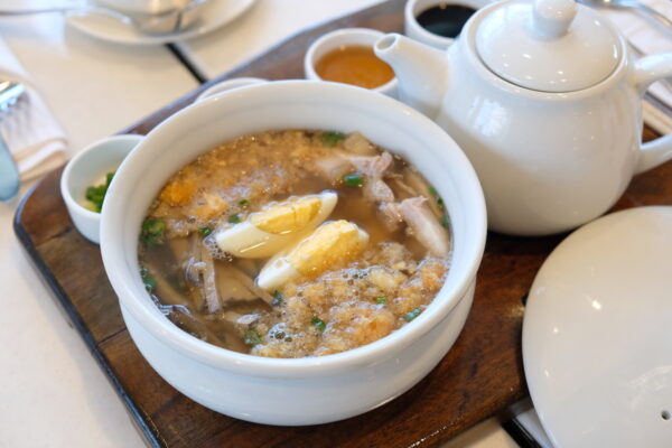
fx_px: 840
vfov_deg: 29.9
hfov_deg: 43.6
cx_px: 336
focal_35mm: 45
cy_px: 224
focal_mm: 30.2
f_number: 3.6
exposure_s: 1/60
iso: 320
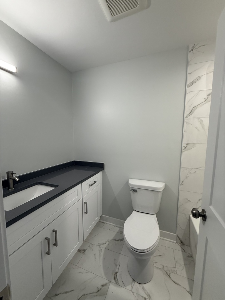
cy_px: 150
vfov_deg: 102.1
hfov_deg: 85.7
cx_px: 112
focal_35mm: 14
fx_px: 121
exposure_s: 1/120
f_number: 2.2
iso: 160
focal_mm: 2.22
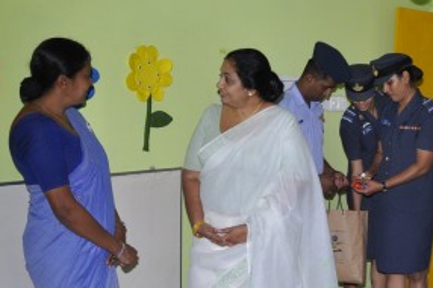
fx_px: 793
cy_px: 182
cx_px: 442
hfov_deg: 28.5
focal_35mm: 66
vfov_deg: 20.5
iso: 500
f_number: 9
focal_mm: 21
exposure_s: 1/100
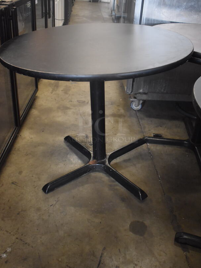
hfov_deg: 39.7
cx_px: 101
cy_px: 126
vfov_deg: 51.3
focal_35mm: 36
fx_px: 279
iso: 3200
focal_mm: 22
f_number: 3.8
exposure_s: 1/125
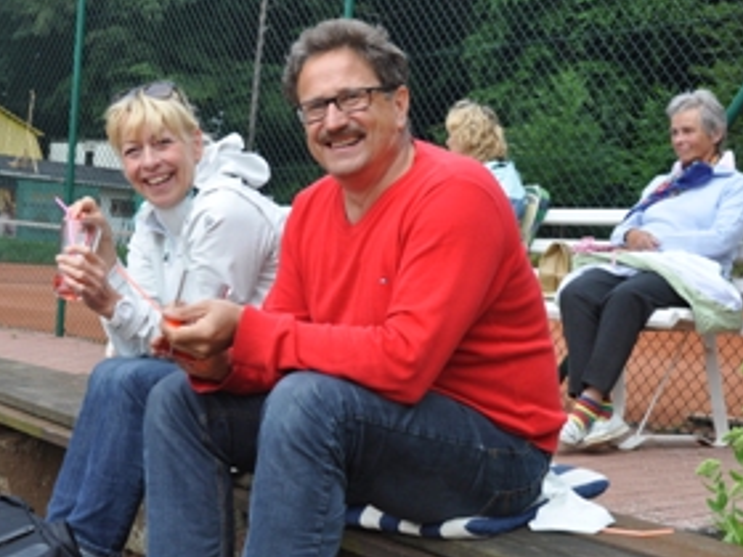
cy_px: 249
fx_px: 1288
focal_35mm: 60
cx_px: 265
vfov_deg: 24.4
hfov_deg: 32.0
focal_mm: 26
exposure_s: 1/160
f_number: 6.3
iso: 200
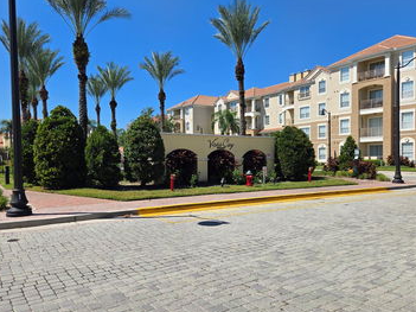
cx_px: 199
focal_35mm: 28
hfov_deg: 63.4
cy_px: 166
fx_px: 336
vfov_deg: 49.7
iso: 25
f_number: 1.8
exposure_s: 1/2265
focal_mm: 5.4
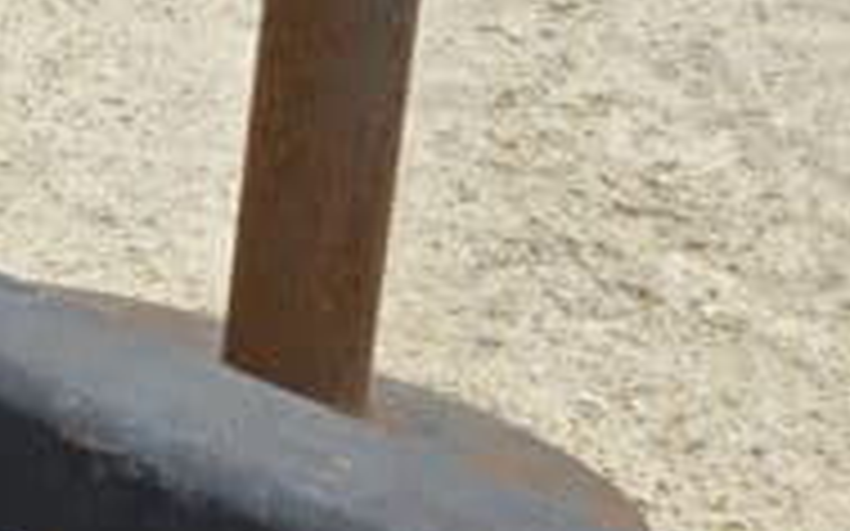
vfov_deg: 12.5
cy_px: -68
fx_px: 2385
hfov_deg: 15.4
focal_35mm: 103
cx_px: -944
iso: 40
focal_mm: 6.3
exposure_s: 1/359
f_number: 1.7
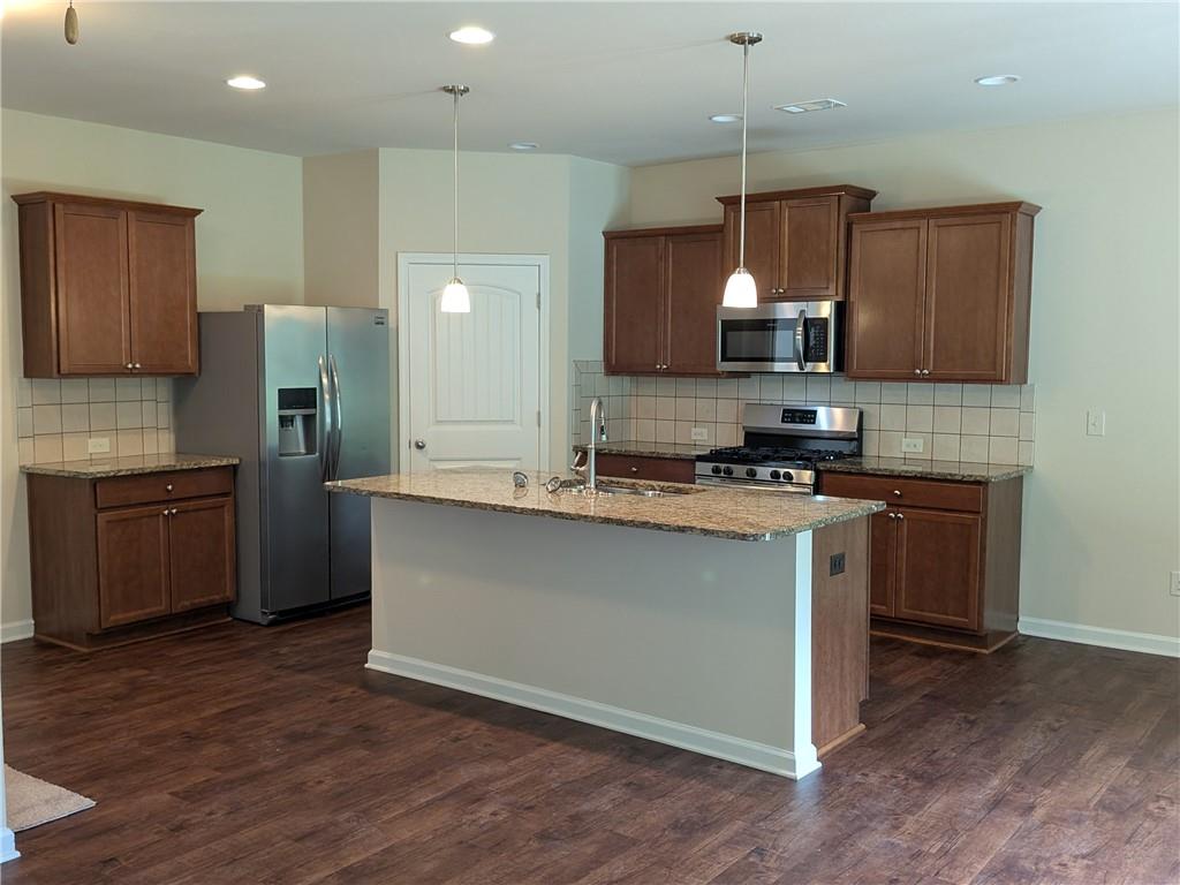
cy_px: 442
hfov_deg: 71.6
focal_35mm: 24
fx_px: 818
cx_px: 590
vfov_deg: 56.8
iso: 290
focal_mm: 4.53
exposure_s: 1/60
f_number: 1.7
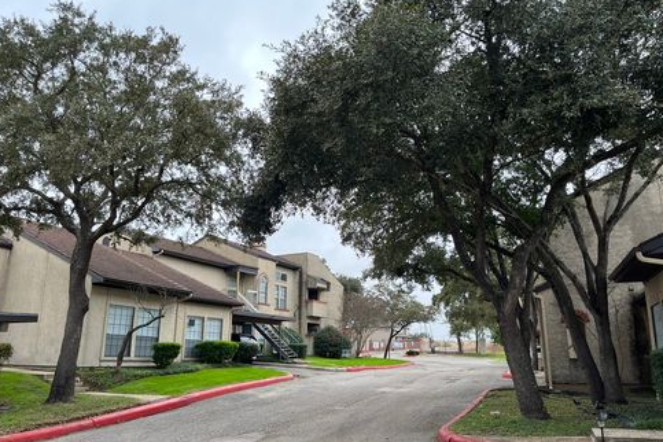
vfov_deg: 46.3
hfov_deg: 65.5
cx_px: 325
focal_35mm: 28
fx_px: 516
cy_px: 241
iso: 40
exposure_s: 1/170
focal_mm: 5.1
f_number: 1.6
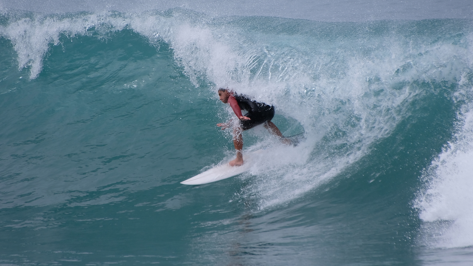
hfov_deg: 3.7
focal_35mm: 584
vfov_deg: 2.1
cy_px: 92
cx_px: 223
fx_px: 7325
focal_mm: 300
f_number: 6.3
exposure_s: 1/2000
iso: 320
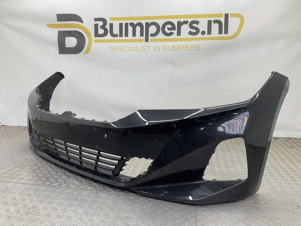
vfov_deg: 48.2
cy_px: 113
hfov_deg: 61.7
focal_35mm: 29
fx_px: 252
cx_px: 150
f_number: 1.8
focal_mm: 3
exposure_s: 1/100
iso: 20
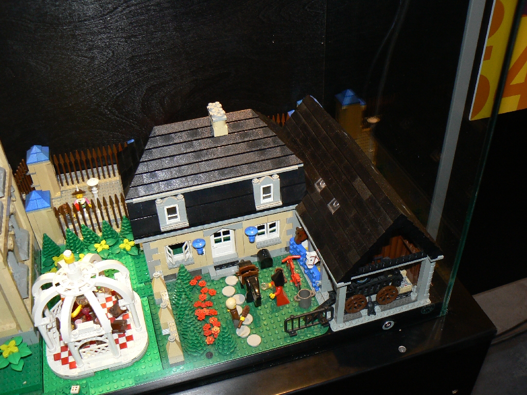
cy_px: 198
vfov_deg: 39.7
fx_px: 548
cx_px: 264
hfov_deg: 51.4
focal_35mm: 36
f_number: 2.8
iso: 100
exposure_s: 1/30
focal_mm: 6
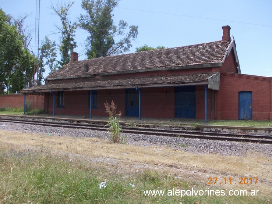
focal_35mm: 29
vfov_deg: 48.3
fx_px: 228
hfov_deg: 61.6
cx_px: 132
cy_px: 100
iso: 80
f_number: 5.4
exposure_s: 1/320
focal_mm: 4
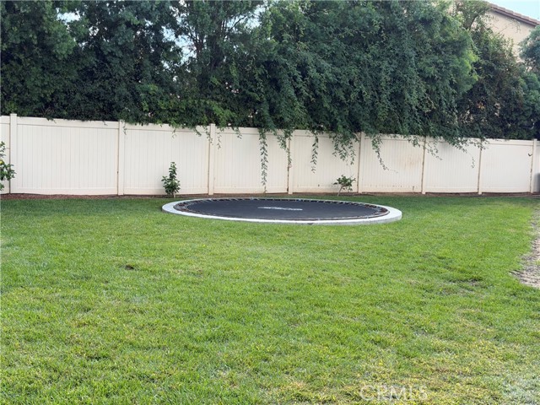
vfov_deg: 30.3
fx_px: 749
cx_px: 270
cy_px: 202
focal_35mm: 48
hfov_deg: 39.7
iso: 64
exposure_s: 1/987
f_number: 1.78
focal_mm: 6.76
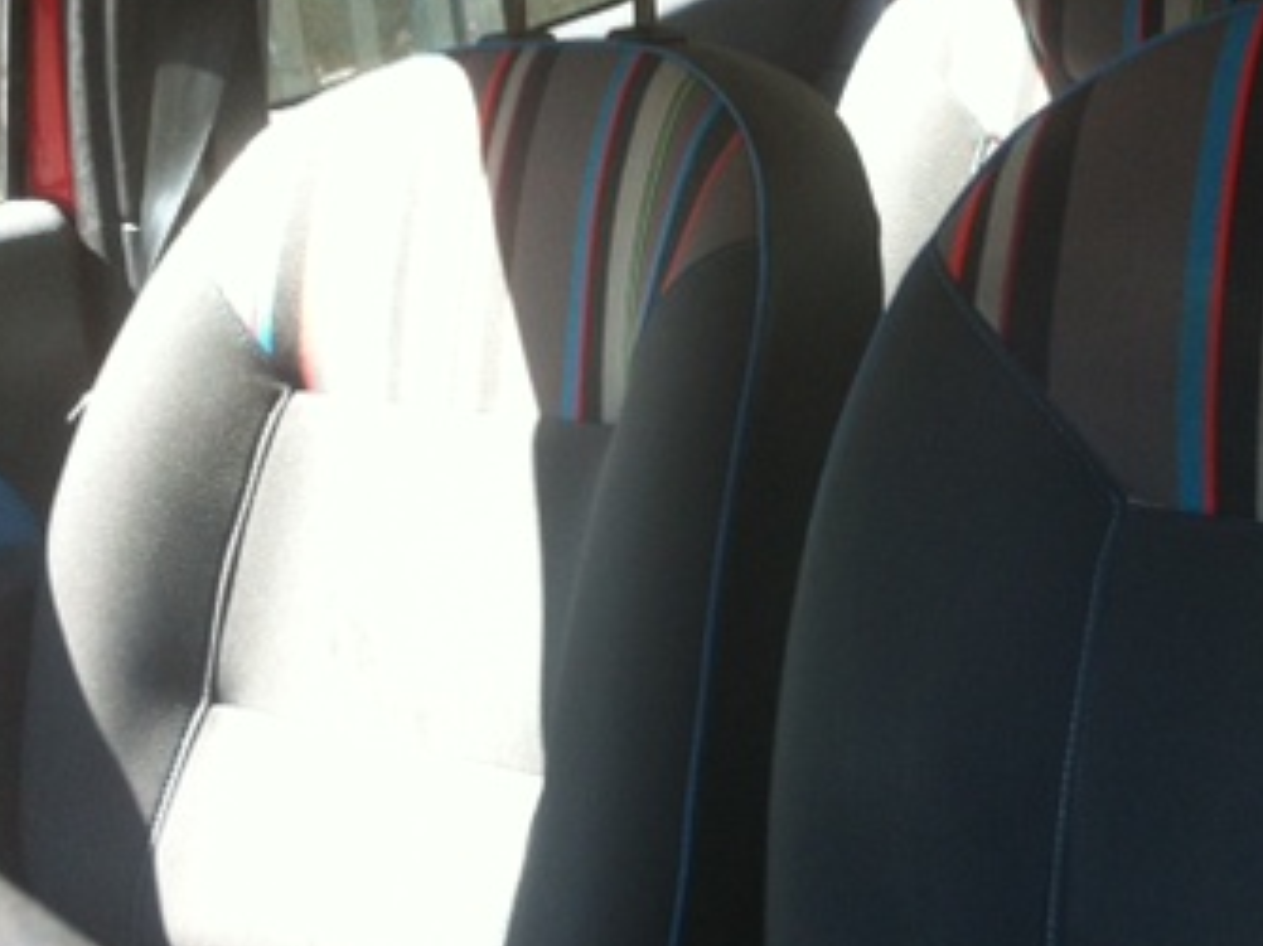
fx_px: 2443
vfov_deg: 21.9
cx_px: 821
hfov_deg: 28.8
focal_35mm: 67
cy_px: 484
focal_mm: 3.85
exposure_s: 1/120
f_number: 2.8
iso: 125
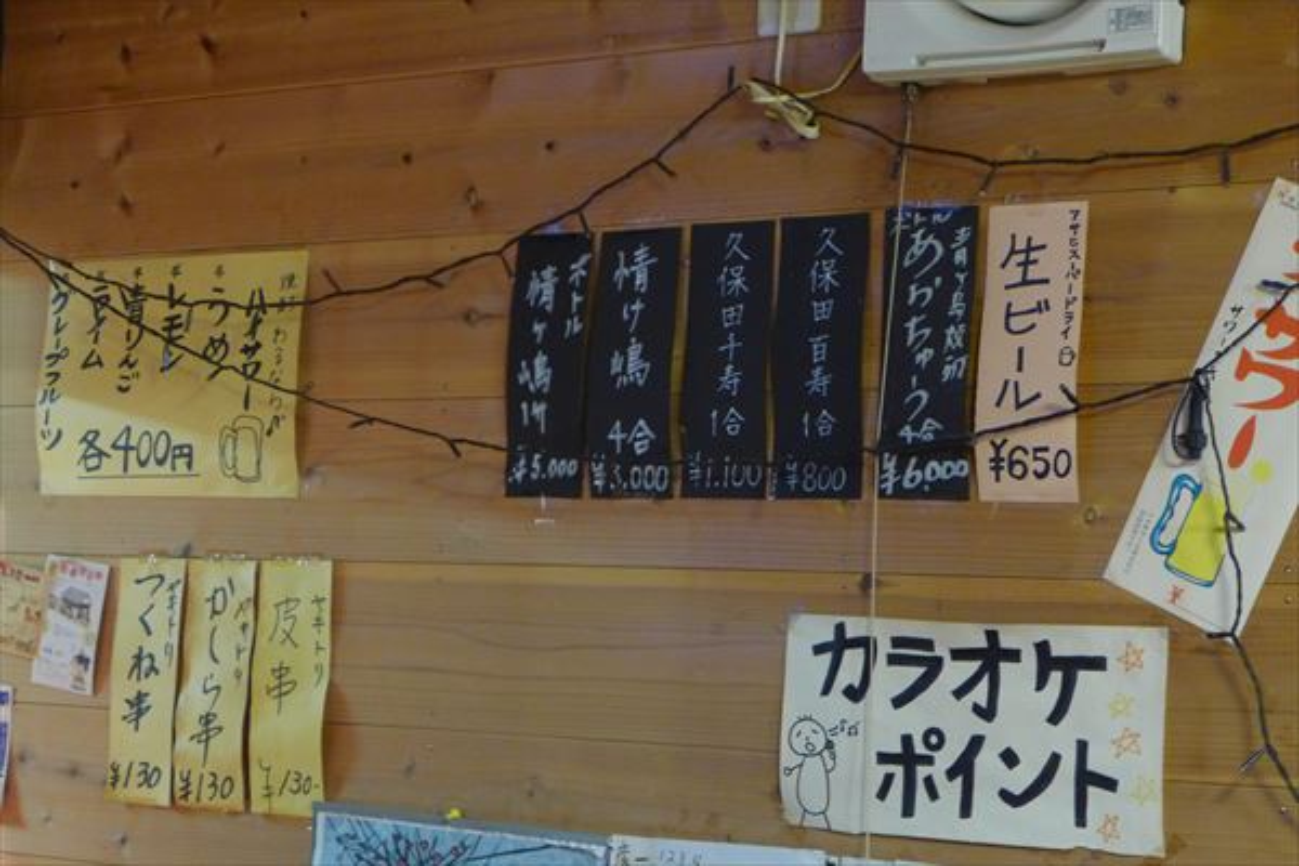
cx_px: 650
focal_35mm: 75
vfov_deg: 18.2
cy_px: 433
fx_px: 2706
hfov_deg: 27.0
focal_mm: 14.7
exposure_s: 1/20
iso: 800
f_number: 2.2
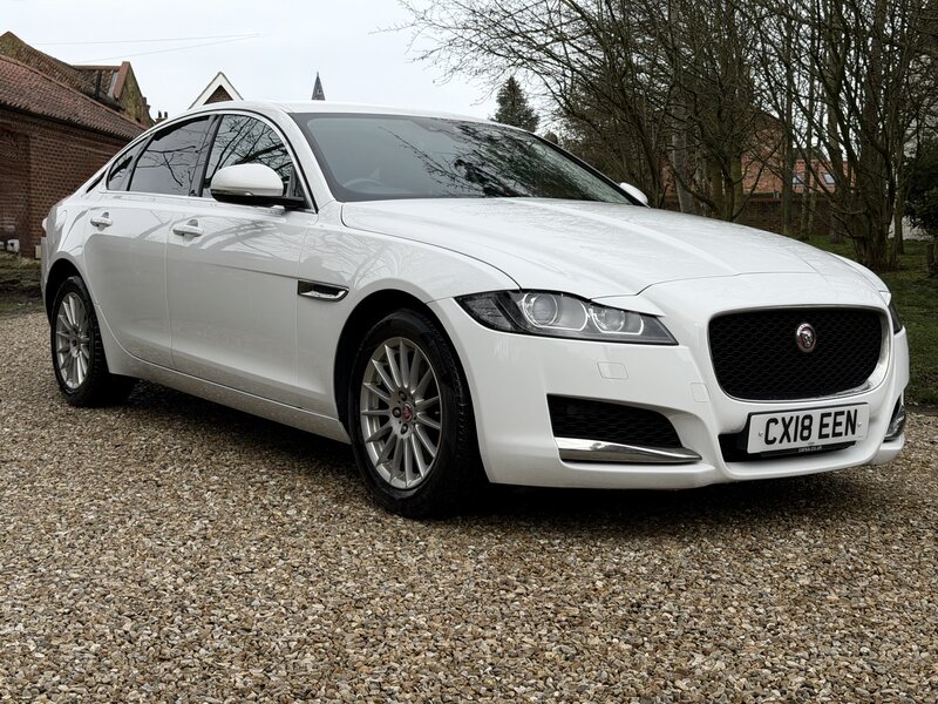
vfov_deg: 30.3
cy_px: 352
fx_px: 1301
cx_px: 469
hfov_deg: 39.7
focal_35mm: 48
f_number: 1.78
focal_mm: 6.76
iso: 64
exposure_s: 1/1838
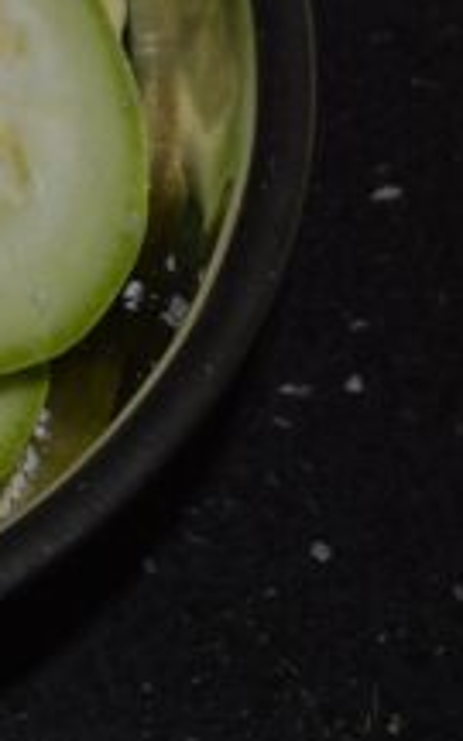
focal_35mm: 158
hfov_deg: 7.8
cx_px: -583
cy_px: 81
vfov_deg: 13.1
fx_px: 3190
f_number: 8
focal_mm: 32
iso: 100
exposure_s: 1/60
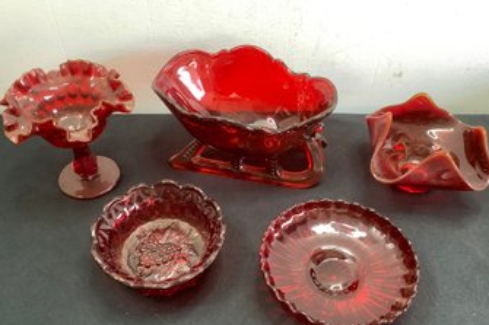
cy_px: 181
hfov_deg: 57.2
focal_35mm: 33
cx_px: 247
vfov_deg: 39.9
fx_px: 448
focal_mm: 3.3
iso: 250
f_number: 2.4
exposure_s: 1/50
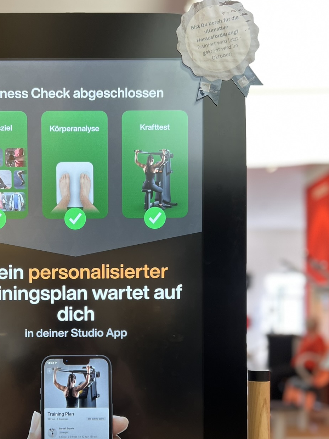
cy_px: 330
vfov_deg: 42.5
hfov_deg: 32.9
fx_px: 545
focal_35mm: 43
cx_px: 80
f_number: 1.5
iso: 80
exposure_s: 1/50
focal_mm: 5.7
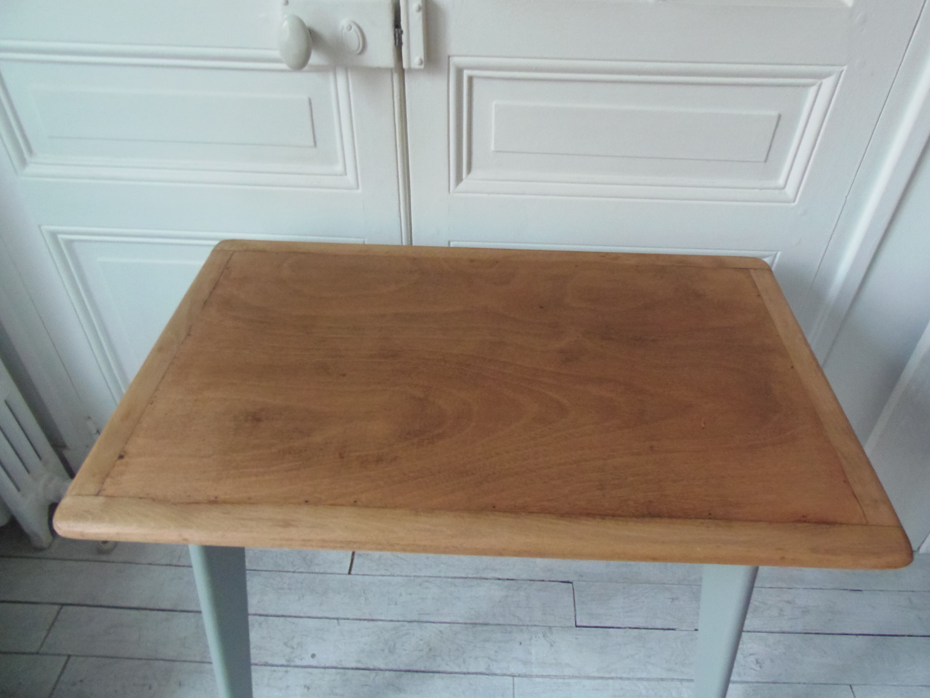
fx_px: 645
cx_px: 465
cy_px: 349
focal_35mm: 24
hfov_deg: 71.6
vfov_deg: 56.8
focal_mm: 4.3
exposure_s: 1/10
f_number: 2.9
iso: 400
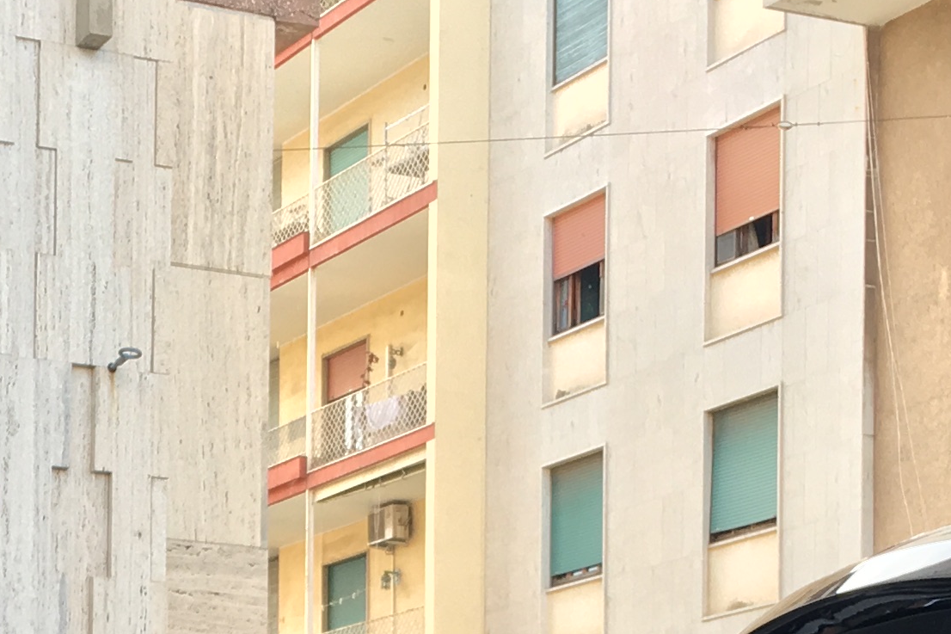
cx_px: 143
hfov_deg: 18.4
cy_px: 959
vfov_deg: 11.9
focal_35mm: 110
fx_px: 2905
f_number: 2.2
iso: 25
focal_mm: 4.15
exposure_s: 1/100
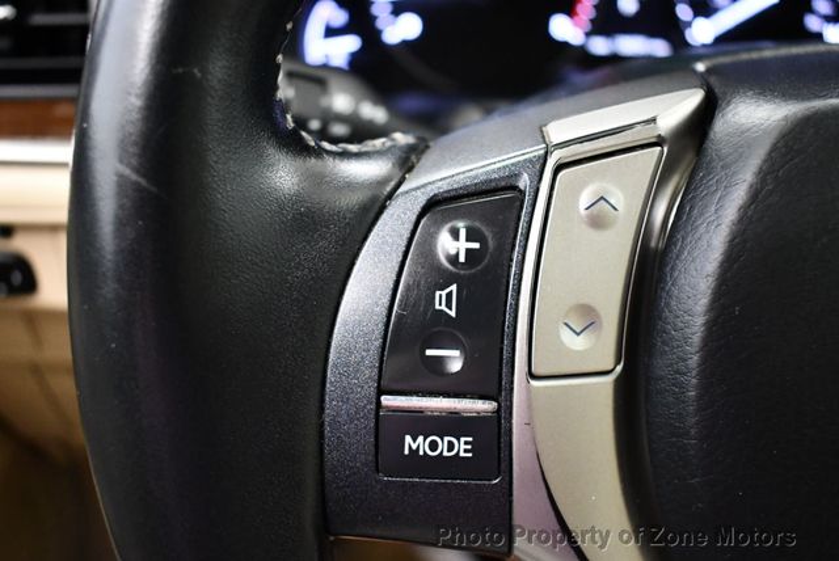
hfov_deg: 53.1
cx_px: 420
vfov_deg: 36.9
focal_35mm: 36
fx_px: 840
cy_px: 280
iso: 3200
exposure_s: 1/80
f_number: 3.5
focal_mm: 18
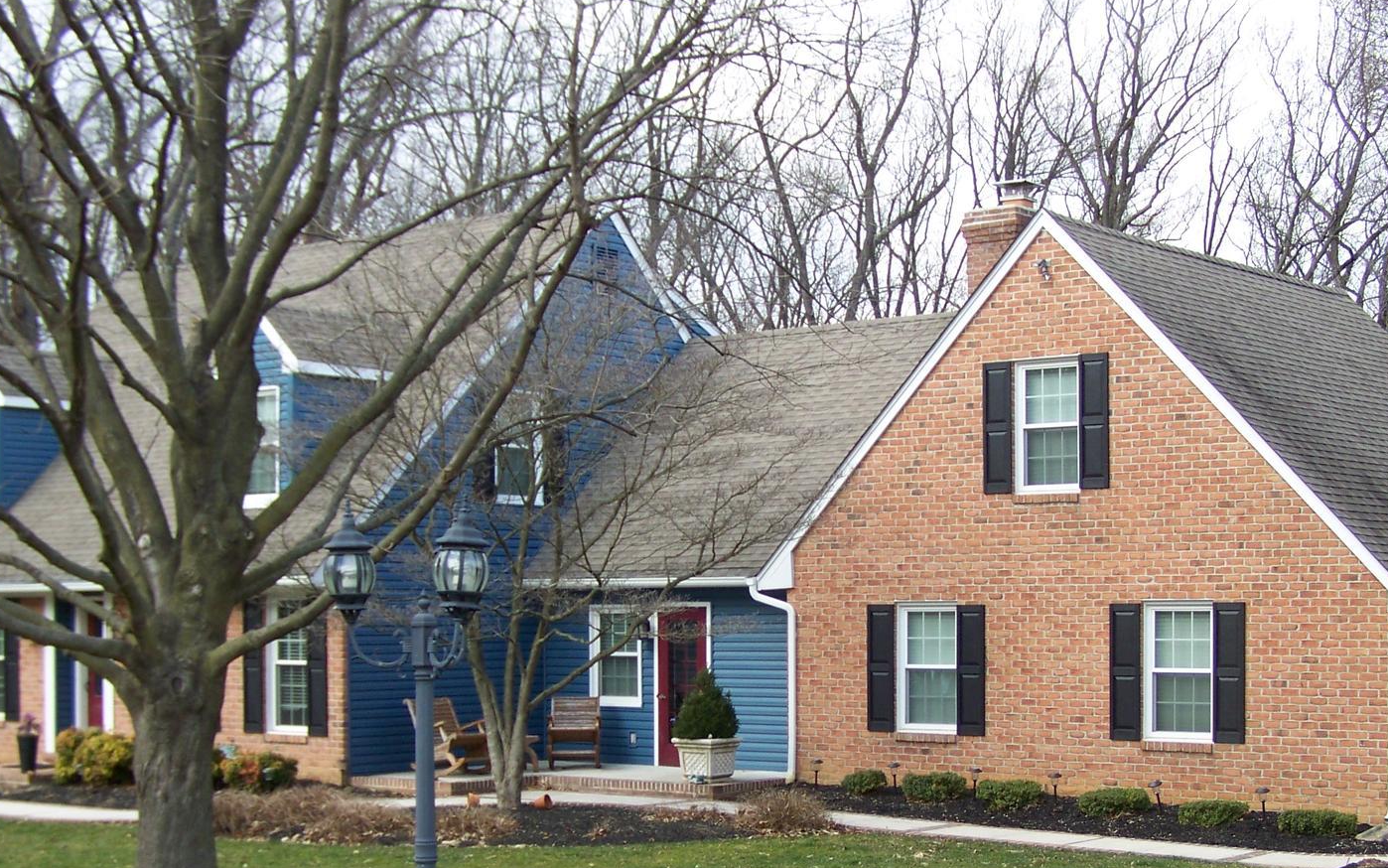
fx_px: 2232
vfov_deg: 21.9
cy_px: 609
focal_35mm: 59
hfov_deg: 34.5
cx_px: 766
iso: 64
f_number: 2.8
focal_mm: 6.3
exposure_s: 1/160
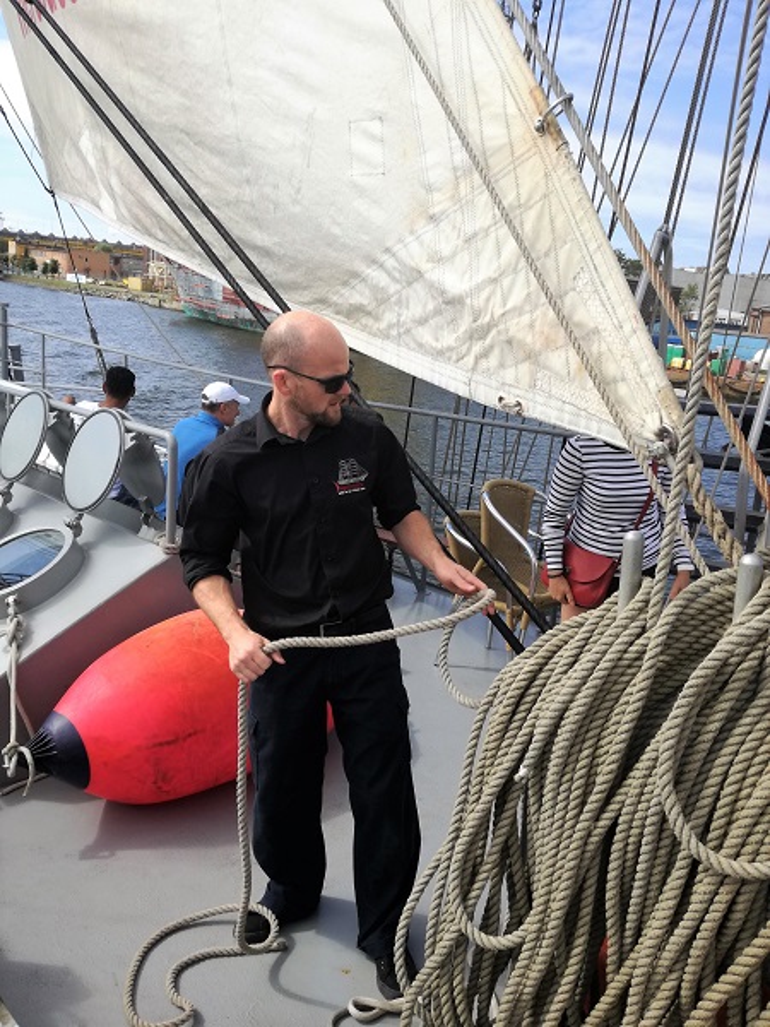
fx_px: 801
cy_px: 514
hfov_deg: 51.4
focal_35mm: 27
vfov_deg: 65.3
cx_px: 385
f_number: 2
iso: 50
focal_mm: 3.79
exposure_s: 1/915
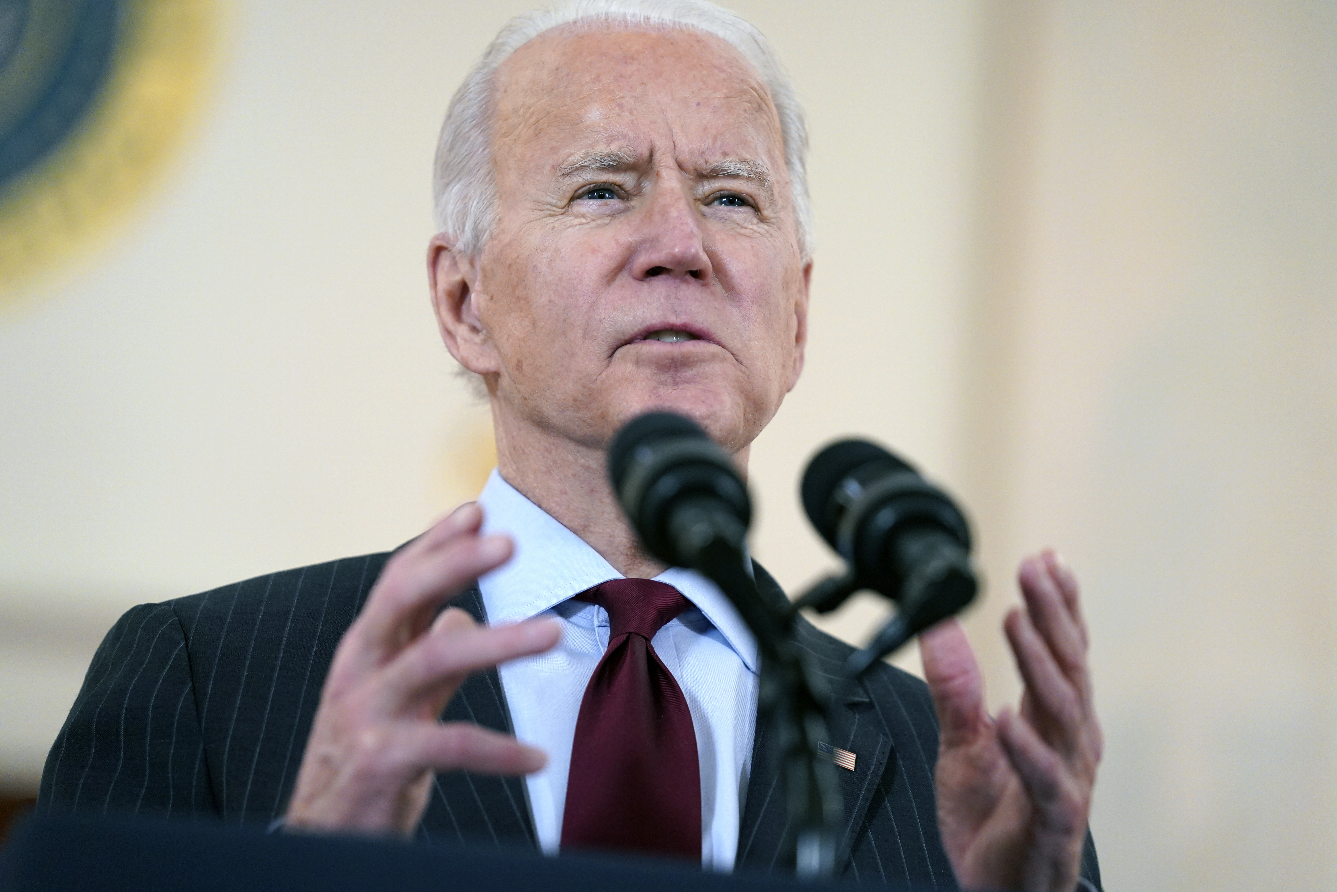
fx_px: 7427
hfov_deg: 10.3
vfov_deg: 6.9
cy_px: 446
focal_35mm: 200
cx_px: 668
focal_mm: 200
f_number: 2.8
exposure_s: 1/200
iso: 2500
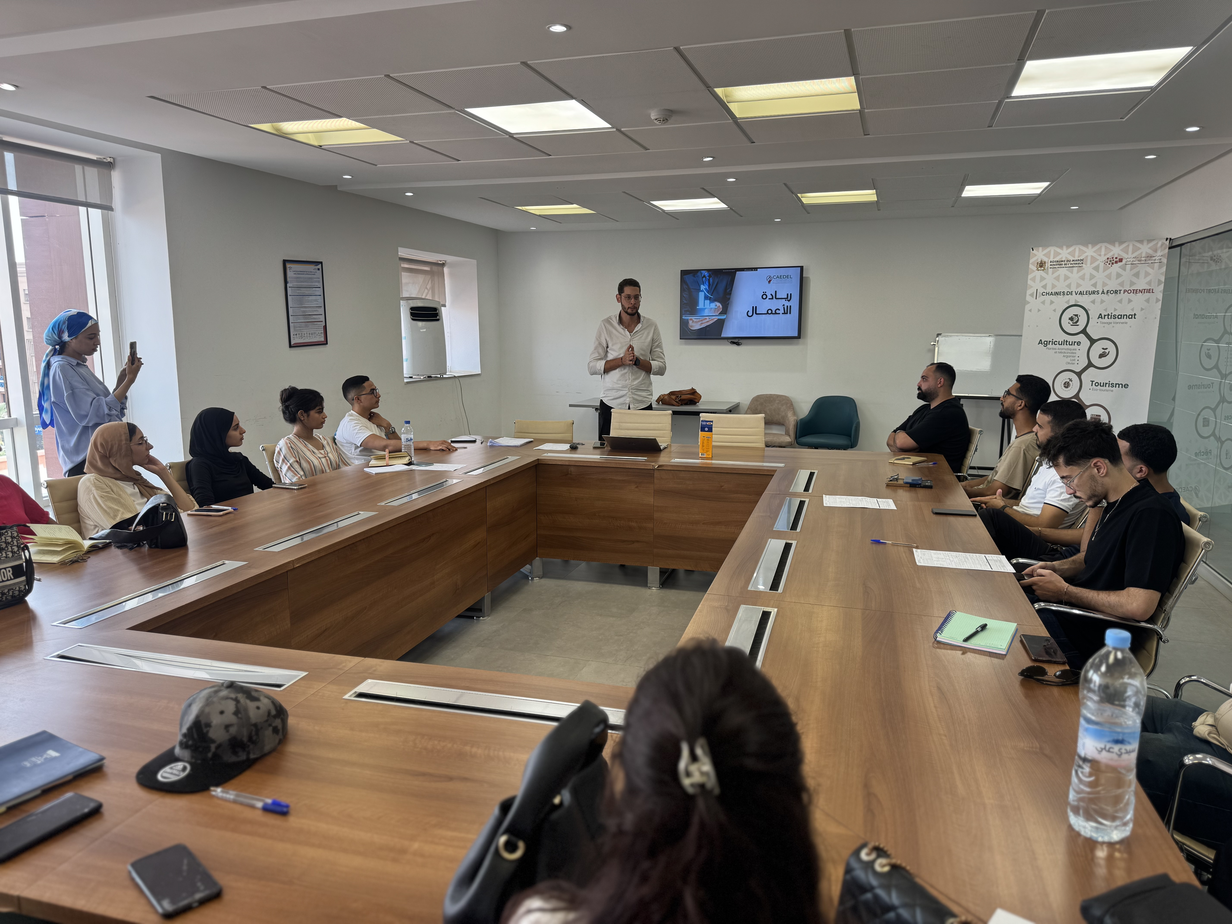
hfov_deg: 71.6
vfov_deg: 56.8
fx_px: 854
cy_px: 462
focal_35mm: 24
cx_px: 616
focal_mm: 6.76
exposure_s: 1/125
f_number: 1.78
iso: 64
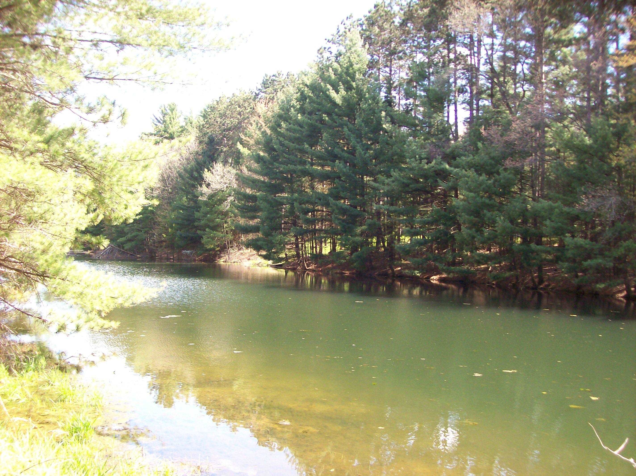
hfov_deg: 51.4
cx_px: 318
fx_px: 661
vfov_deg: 39.6
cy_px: 238
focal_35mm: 36
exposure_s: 1/155
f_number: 2.7
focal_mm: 6
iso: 80
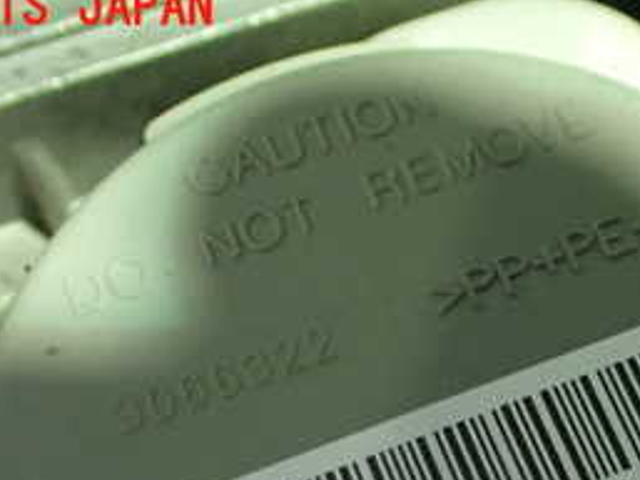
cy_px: 537
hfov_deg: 27.2
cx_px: 508
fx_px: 1295
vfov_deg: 20.0
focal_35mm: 70
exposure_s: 1/50
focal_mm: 5.4
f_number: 2.3
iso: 800
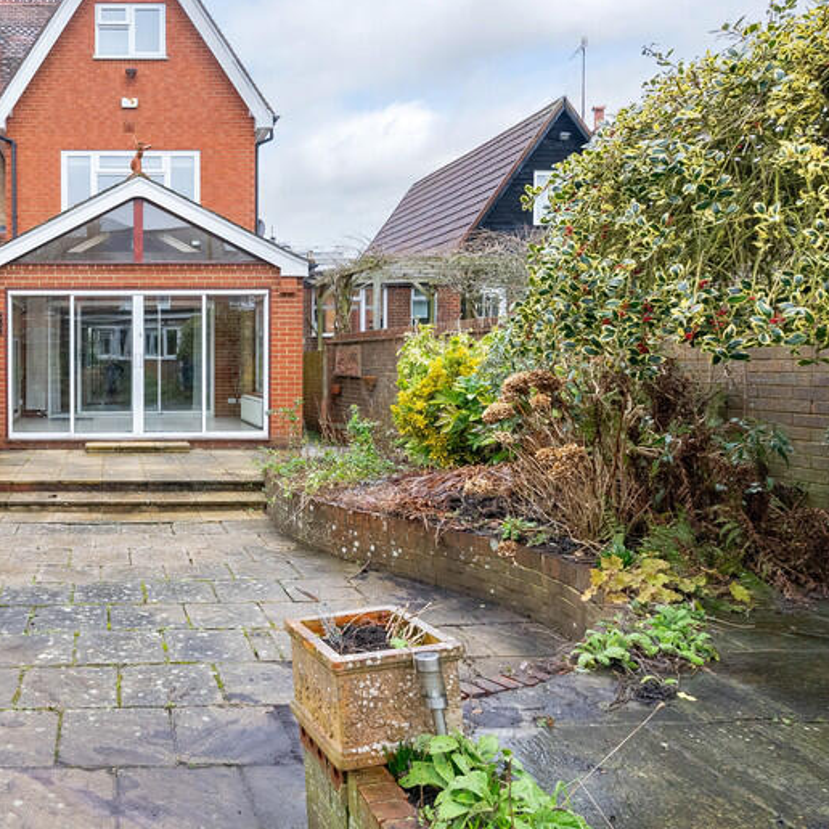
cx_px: 87
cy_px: 325
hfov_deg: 52.2
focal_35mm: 27
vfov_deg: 58.5
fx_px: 732
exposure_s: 1/80
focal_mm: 16
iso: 1250
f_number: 7.1
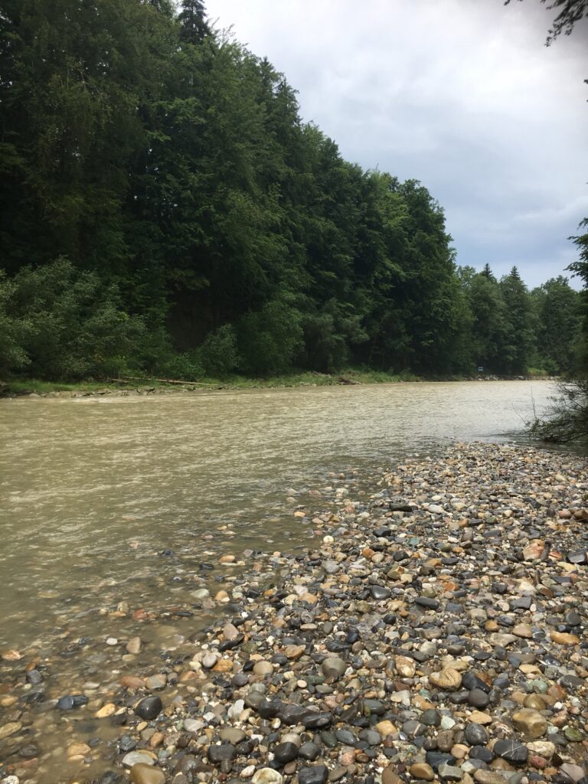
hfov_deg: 48.2
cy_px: 392
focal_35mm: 29
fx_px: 657
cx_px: 294
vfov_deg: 61.7
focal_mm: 4.15
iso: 25
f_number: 2.2
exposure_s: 1/1637
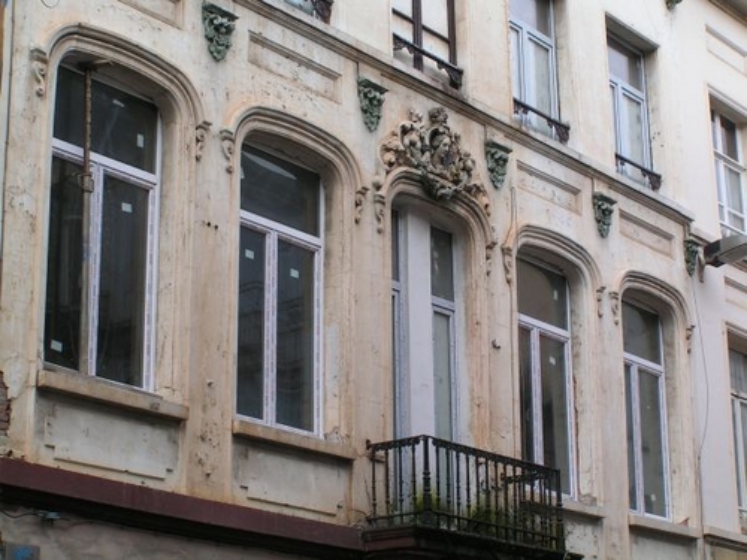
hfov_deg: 24.4
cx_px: 374
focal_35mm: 80
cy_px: 280
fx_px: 1726
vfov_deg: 18.4
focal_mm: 13.4
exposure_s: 1/80
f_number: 5
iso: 50
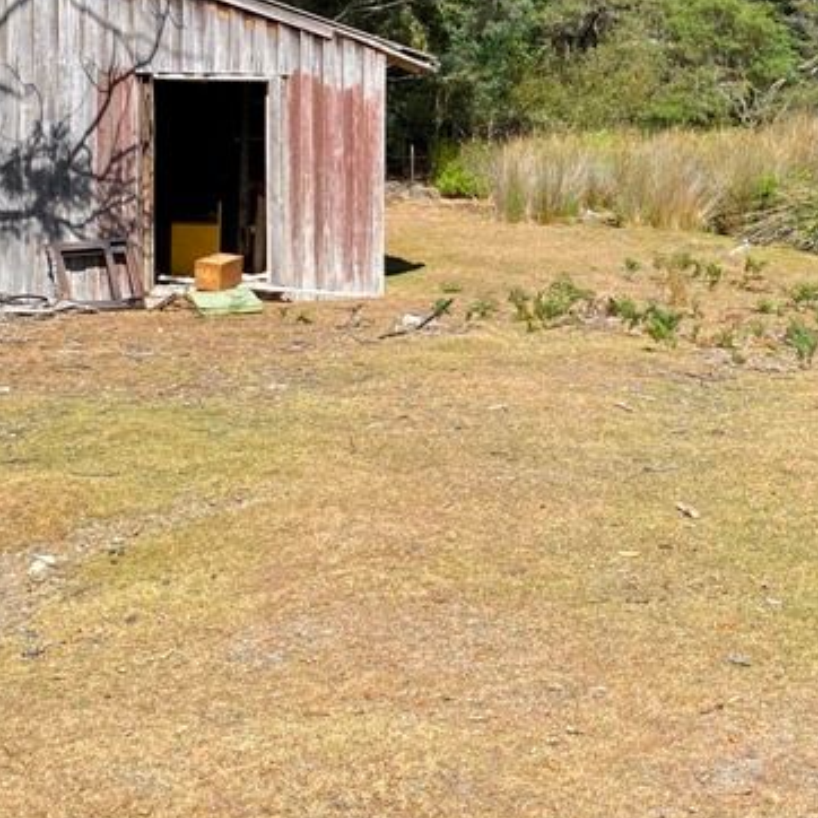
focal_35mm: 65
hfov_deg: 25.8
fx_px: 1738
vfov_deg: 26.1
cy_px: 192
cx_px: 714
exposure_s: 1/1838
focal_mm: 4.25
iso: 32
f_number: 1.8
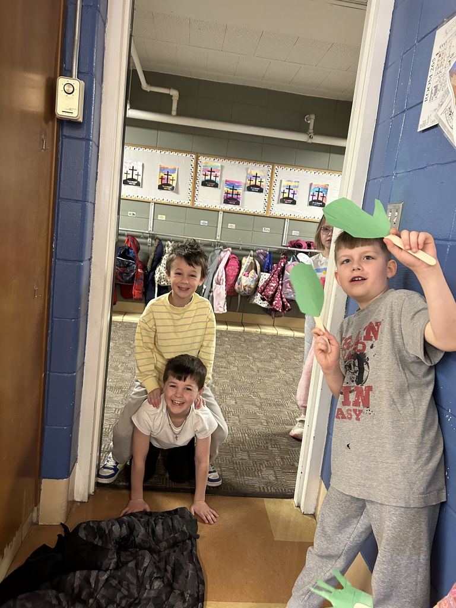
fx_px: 457
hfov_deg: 53.1
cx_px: 228
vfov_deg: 67.3
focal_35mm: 26
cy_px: 304
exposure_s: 1/60
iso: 320
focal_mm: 5.7
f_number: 1.5
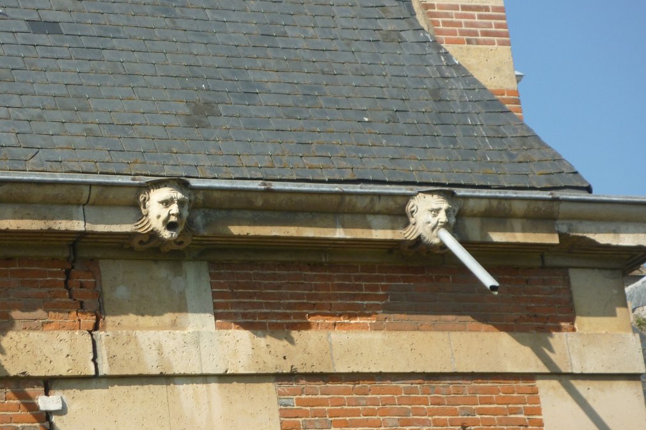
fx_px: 2422
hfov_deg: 15.2
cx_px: 327
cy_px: 208
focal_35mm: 135
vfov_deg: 10.2
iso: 80
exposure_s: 1/200
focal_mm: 22.8
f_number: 5.9
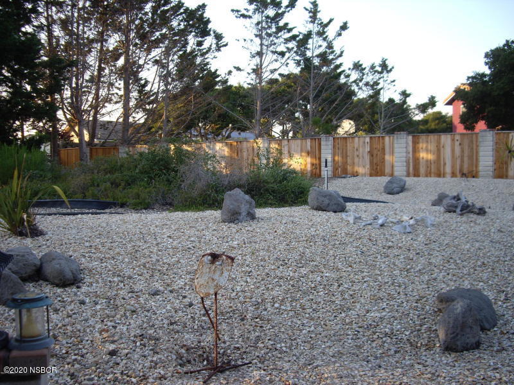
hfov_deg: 49.0
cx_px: 257
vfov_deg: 37.7
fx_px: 564
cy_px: 192
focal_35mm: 38
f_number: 2.8
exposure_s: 1/160
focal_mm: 7.9
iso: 100
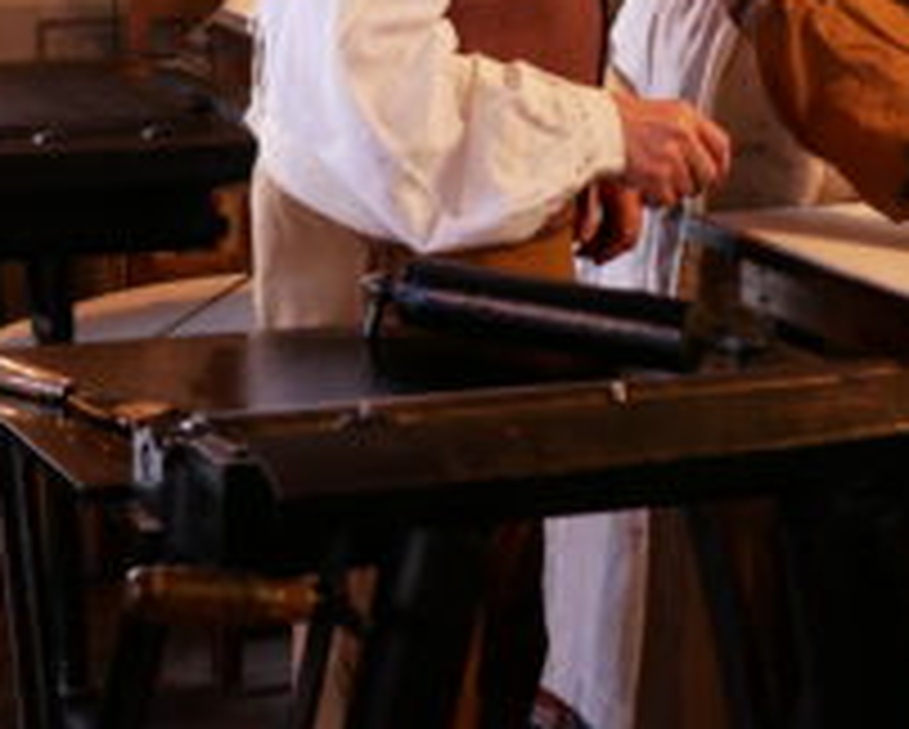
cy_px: -160
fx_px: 3124
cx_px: 230
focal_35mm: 116
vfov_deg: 13.0
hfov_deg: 16.5
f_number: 1.7
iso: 1000
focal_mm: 20
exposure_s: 1/60
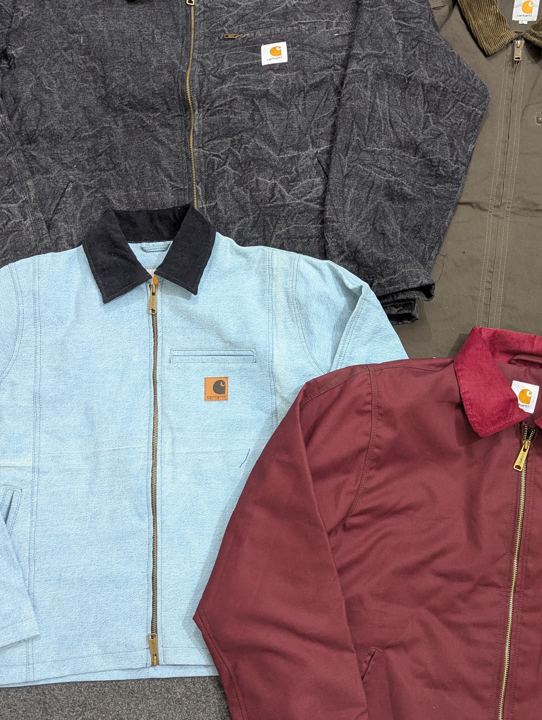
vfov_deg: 50.1
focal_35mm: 37
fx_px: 770
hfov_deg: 38.5
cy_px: 375
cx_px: 336
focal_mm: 6.81
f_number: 1.85
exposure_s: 1/86.9
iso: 916
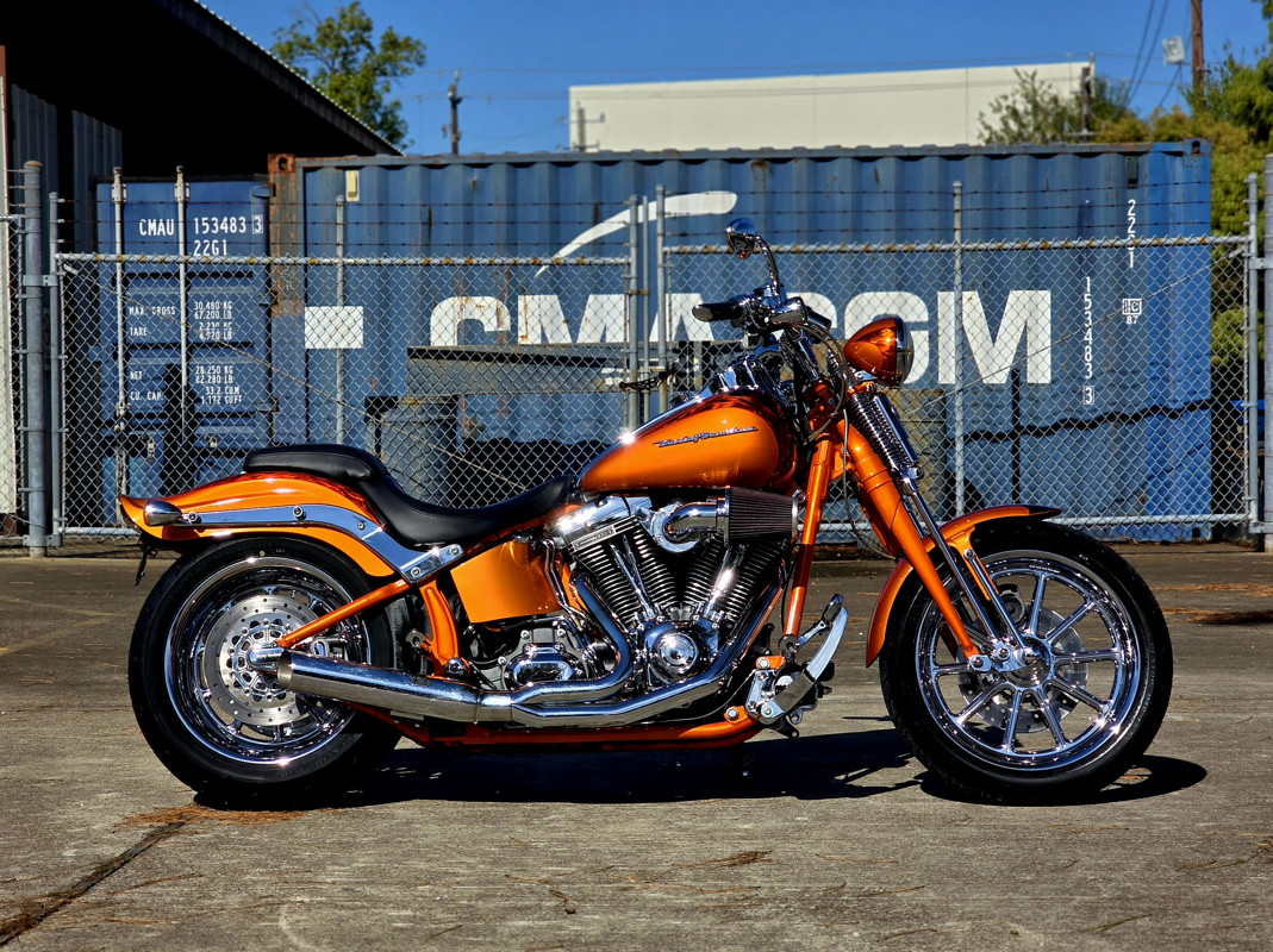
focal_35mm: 69
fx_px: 2535
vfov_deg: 21.3
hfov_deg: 28.2
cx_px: 636
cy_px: 476
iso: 50
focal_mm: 7.9
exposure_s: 1/5000
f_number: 2.4
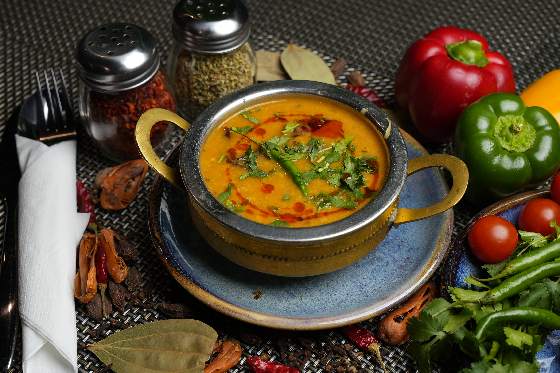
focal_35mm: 48
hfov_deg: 41.0
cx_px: 280
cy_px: 186
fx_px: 750
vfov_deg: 28.0
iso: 800
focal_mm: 48.2
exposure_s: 1/100
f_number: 8
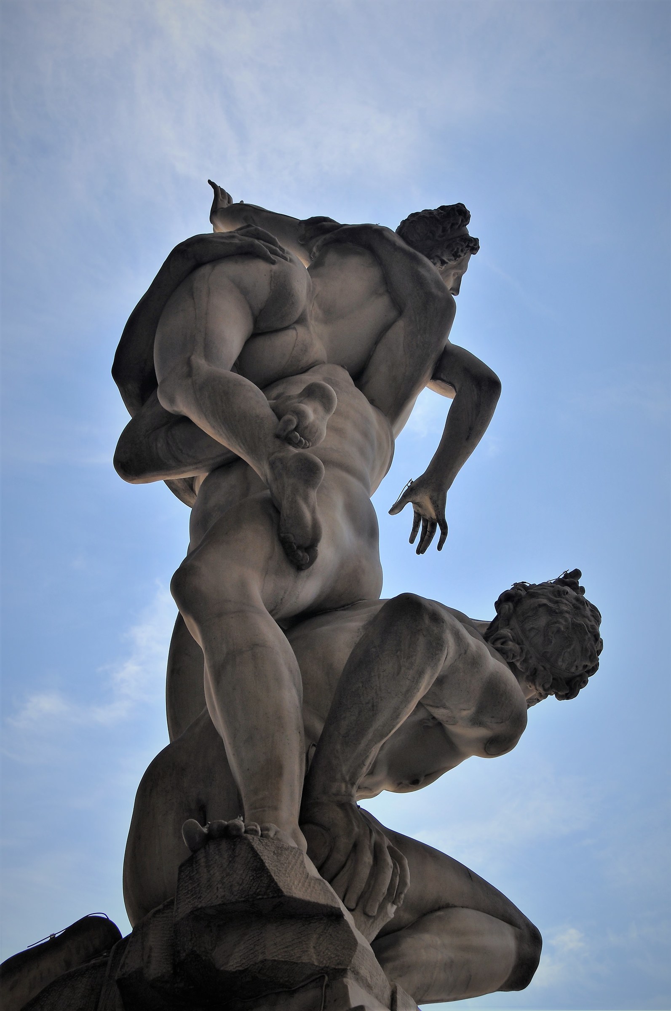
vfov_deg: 45.0
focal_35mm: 44
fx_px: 1220
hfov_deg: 30.8
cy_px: 506
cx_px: 336
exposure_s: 1/250
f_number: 8
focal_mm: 29
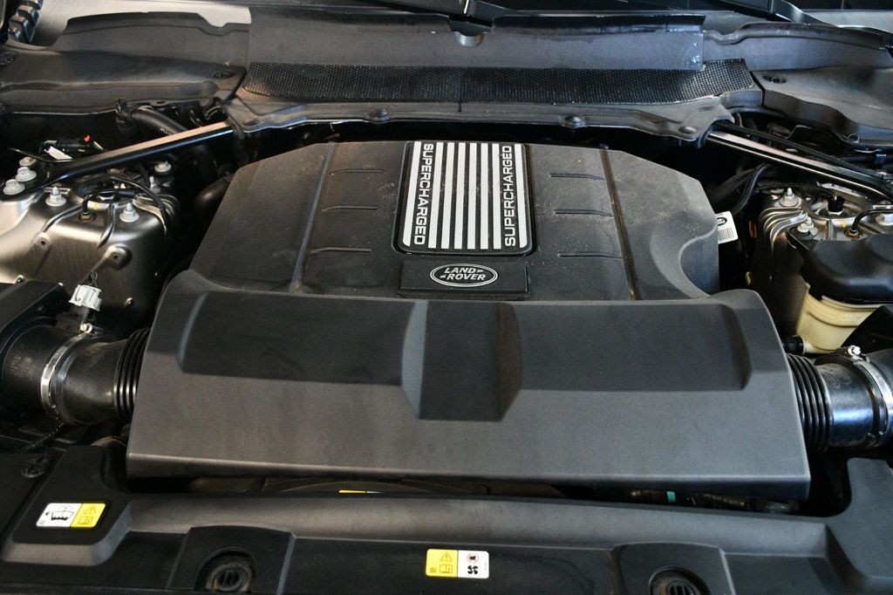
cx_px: 446
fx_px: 818
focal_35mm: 33
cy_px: 298
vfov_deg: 39.9
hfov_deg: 57.2
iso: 3200
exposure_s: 1/60
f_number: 3.5
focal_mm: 22
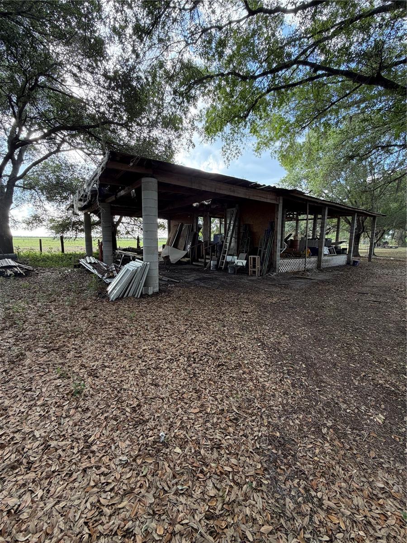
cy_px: 272
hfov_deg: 85.7
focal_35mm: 14
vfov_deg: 102.1
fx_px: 219
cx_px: 204
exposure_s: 1/121
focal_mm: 2.22
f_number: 2.2
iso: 80
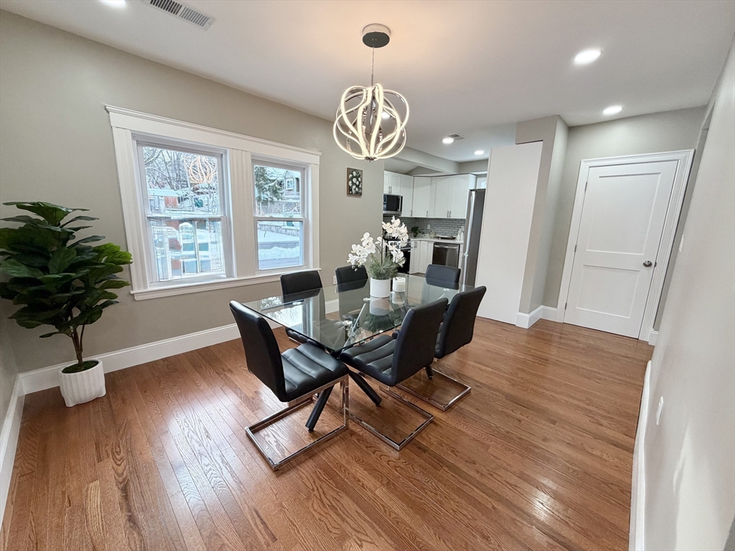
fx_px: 297
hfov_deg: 102.1
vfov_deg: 85.7
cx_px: 368
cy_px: 276
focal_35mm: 14
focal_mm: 2.22
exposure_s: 1/120
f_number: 2.2
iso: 125
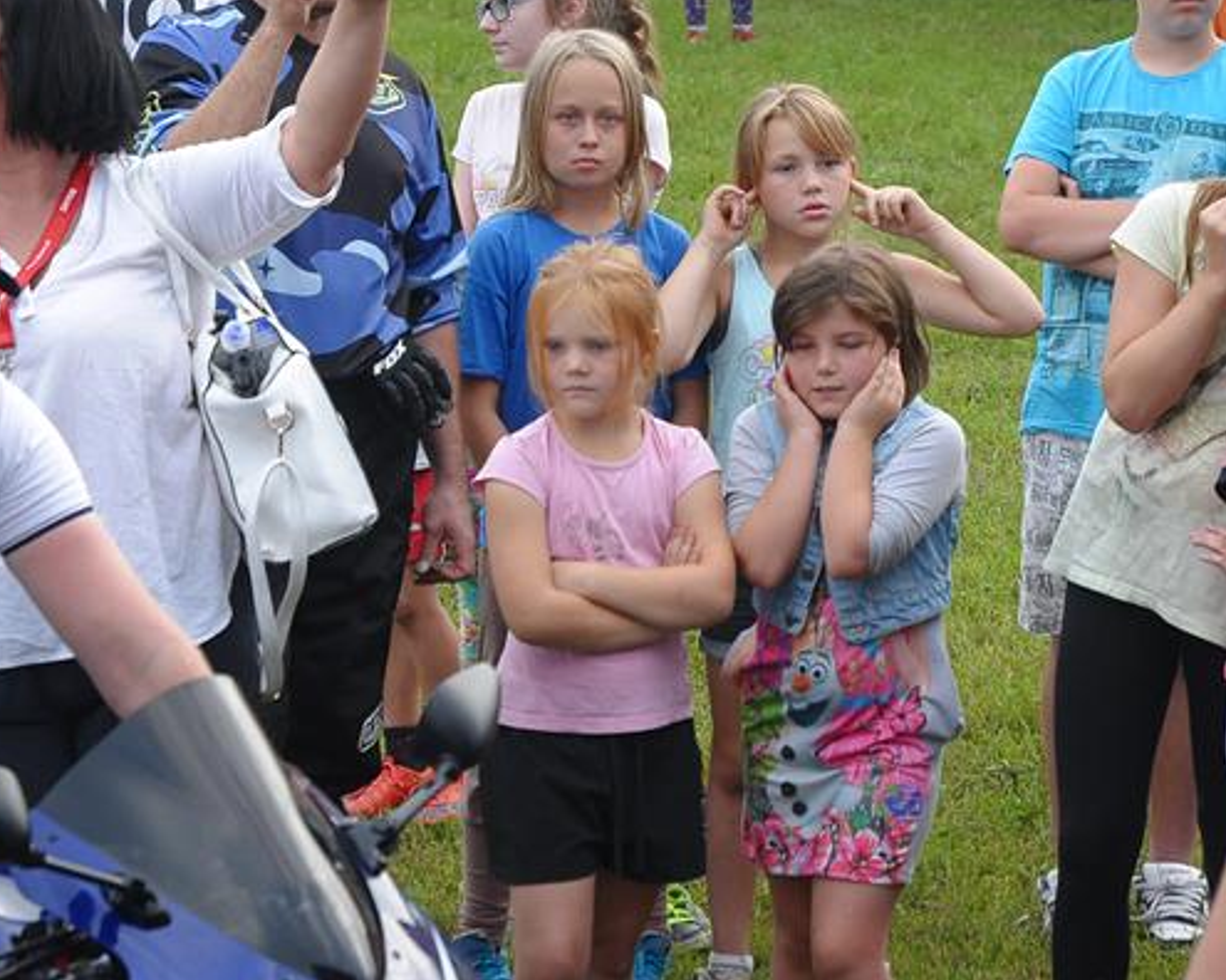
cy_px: 296
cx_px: 815
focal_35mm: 169
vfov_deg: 9.1
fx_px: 6132
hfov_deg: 11.4
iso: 800
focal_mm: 70
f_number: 5
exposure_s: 1/400
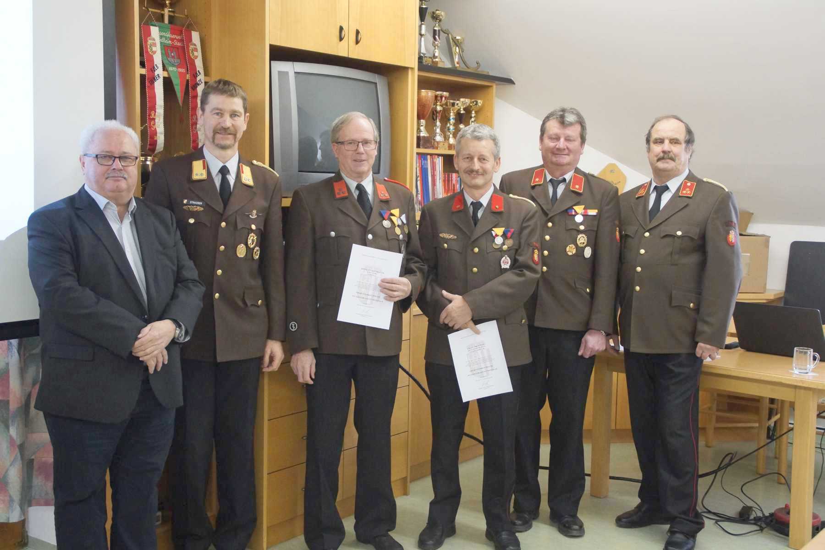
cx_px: 412
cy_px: 275
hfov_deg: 43.6
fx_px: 1031
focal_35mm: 45
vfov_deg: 29.9
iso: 1600
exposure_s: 1/80
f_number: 4
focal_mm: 30
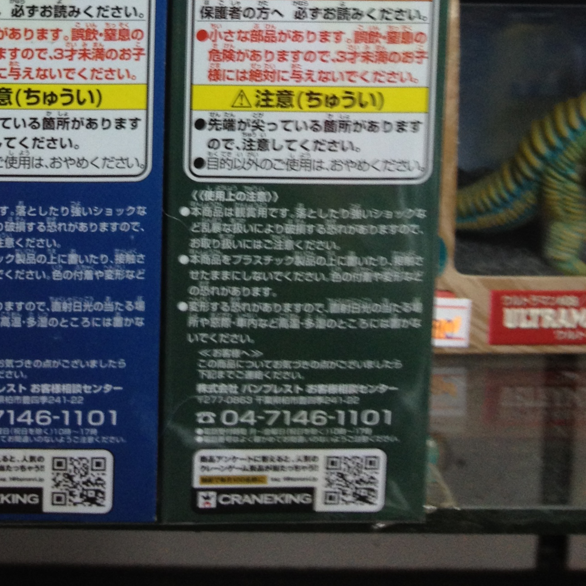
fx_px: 1494
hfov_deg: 21.6
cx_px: 48
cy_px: -138
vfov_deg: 20.6
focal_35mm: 78
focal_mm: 4.28
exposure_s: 1/20
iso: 80
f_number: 2.4
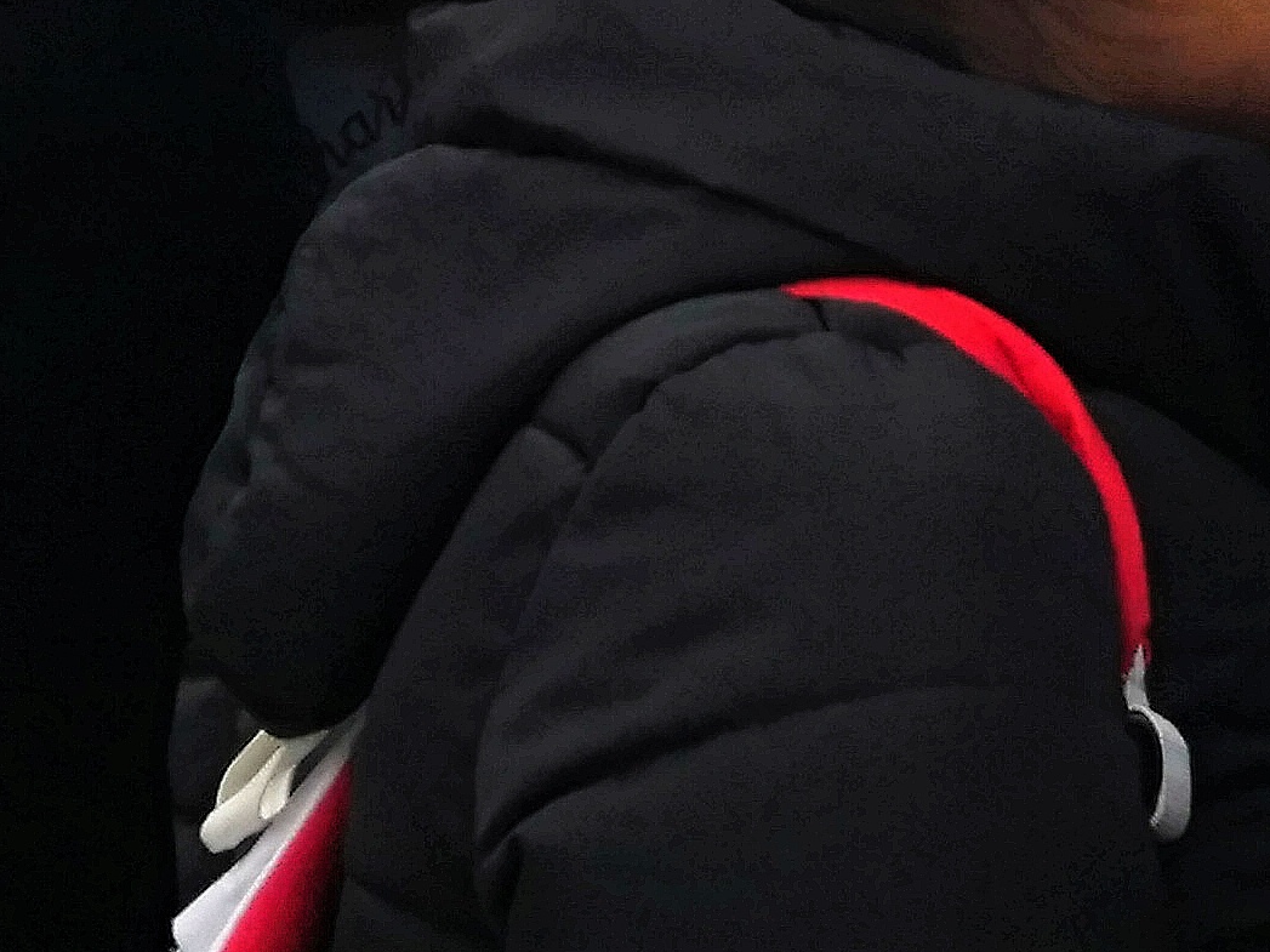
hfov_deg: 13.5
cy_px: -846
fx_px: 5283
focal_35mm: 144
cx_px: 1257
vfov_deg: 9.7
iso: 50
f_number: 1.6
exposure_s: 1/2740
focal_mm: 3.95
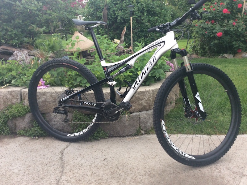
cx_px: 124
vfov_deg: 44.1
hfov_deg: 56.9
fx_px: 228
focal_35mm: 32
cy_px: 92
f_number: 2.4
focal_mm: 3.3
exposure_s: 1/24
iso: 50
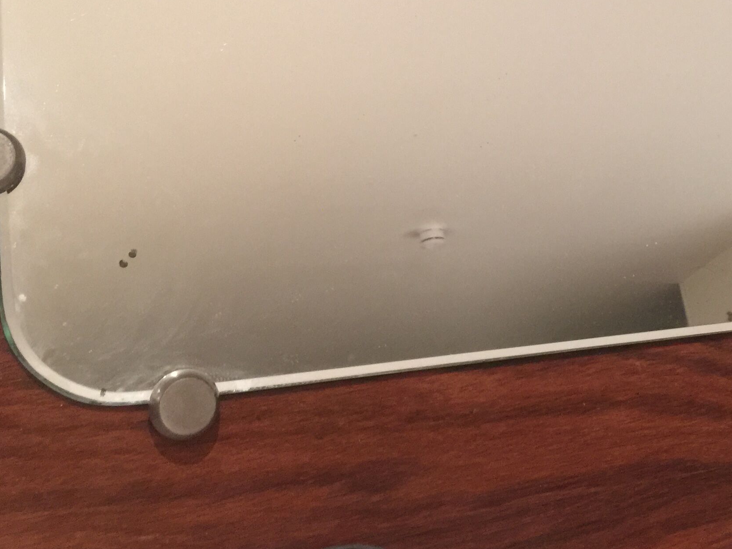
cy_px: 76
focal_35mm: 57
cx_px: 563
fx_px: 1205
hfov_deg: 33.0
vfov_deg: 25.0
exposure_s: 1/10
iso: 125
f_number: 2.2
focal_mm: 4.15
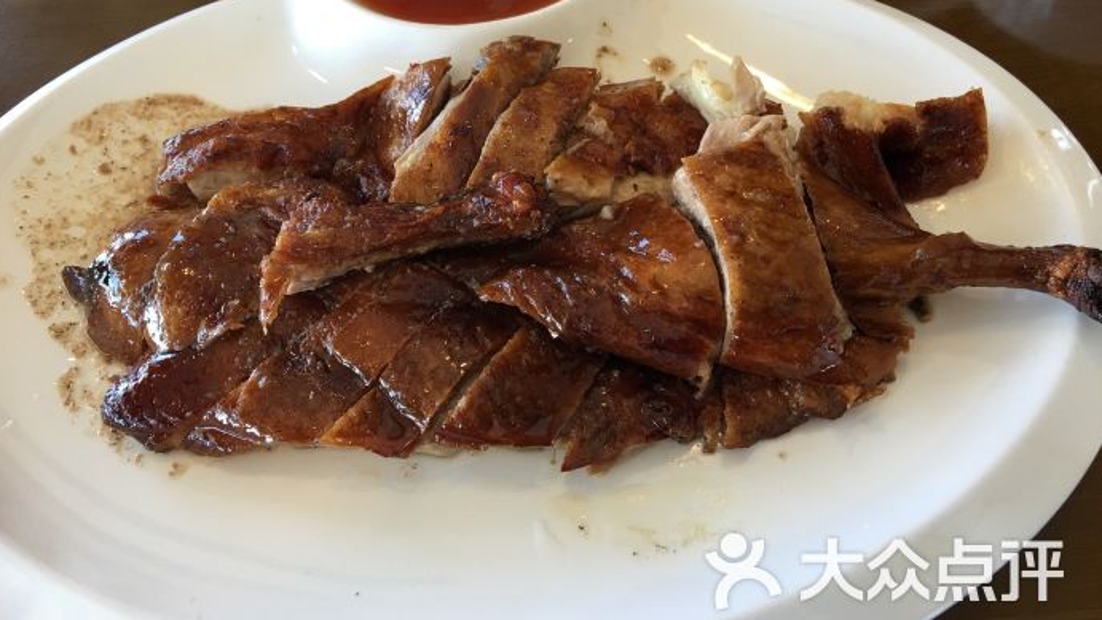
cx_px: 547
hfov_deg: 61.0
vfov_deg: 36.5
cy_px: 235
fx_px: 935
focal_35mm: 32
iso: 50
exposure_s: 1/33
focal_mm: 4.15
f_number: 2.2
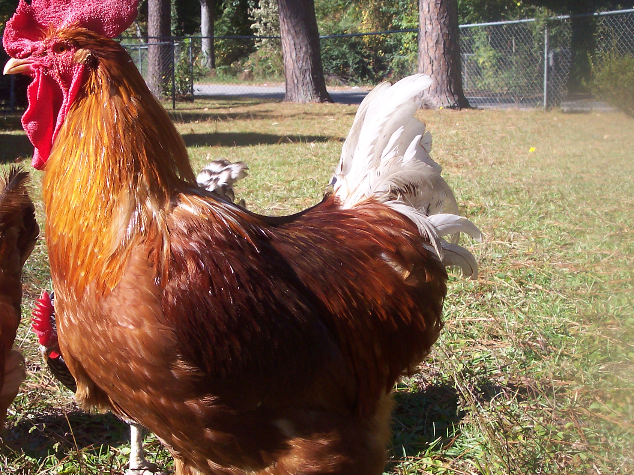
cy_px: 141
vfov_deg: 25.0
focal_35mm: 58
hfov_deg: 33.2
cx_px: 270
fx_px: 1062
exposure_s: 1/350
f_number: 4.8
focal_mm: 8
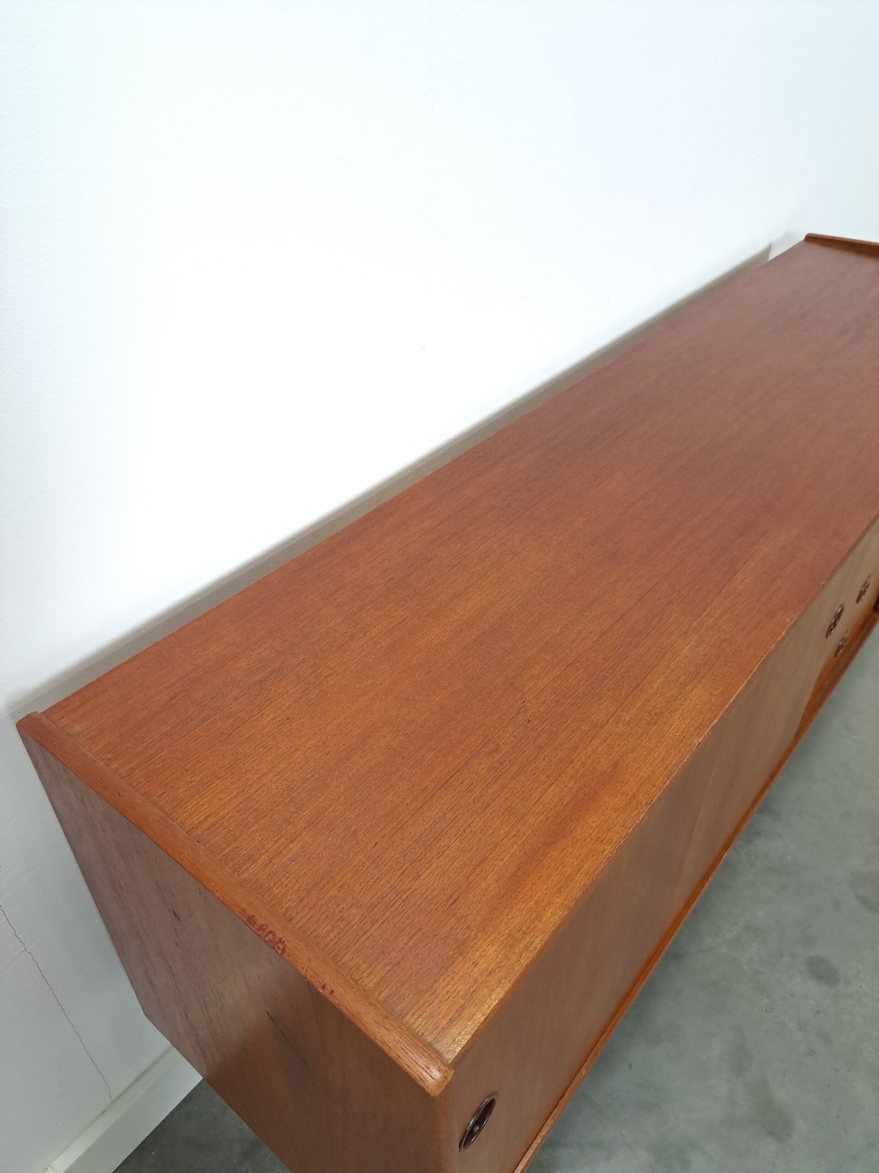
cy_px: 586
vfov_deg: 71.6
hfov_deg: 56.8
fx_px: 813
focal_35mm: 24
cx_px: 440
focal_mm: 5.23
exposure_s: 1/50
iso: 400
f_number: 1.8
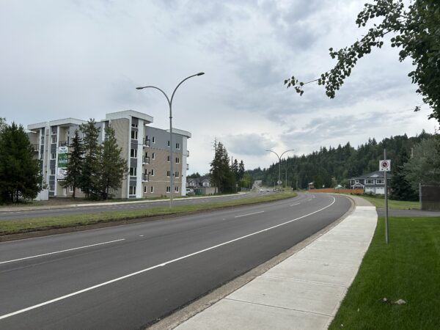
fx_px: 330
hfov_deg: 67.3
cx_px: 220
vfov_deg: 53.1
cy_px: 165
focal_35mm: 26
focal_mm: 5.7
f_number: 1.5
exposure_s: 1/5587
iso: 50
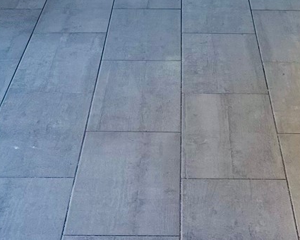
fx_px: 1003
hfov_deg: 17.0
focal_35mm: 113
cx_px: 174
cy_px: -218
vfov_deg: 12.3
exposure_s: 1/120
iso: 125
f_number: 1.78
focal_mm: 6.86
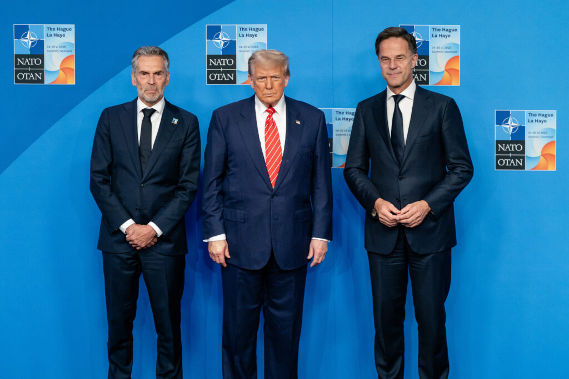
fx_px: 3130
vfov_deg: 6.9
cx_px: 284
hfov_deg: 10.4
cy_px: 190
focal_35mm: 198
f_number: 4
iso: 3200
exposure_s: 1/400
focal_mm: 198
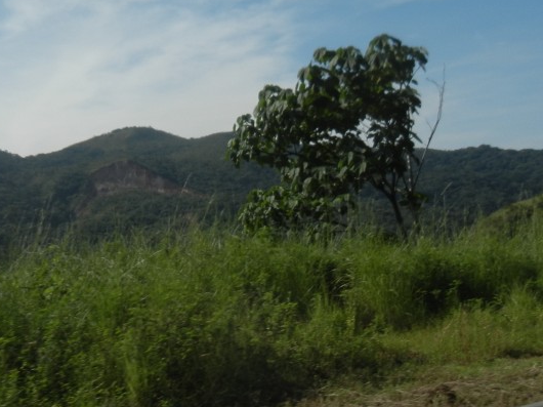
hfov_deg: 32.7
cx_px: 150
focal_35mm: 58
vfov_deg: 25.2
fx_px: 909
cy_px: 161
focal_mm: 5.4
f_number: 7
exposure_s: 1/675
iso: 160
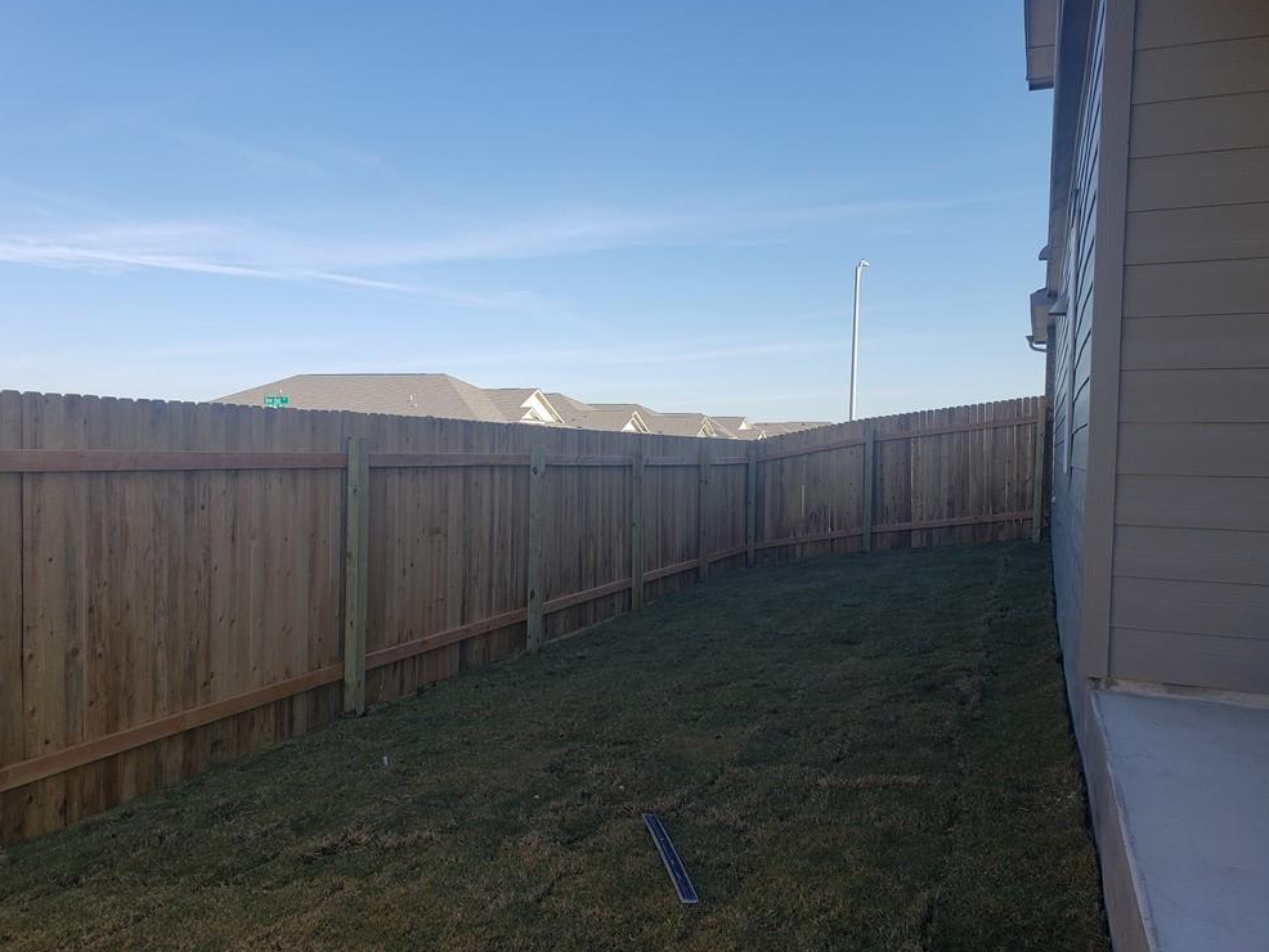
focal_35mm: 27
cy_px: 464
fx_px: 990
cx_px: 623
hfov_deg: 65.3
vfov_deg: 51.4
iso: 50
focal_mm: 4.3
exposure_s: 1/909
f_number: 2.4
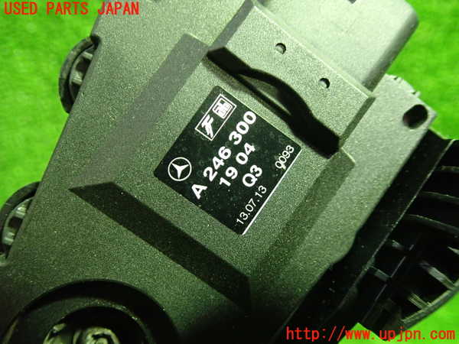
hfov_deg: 60.0
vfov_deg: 46.8
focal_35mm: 30
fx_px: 398
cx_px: 230
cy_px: 172
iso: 800
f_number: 2.3
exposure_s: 1/30
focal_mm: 5.4
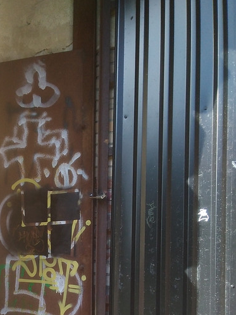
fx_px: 409
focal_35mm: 45
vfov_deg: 40.6
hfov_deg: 31.5
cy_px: 247
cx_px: 56
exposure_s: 1/111
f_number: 2.4
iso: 100
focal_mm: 2.39
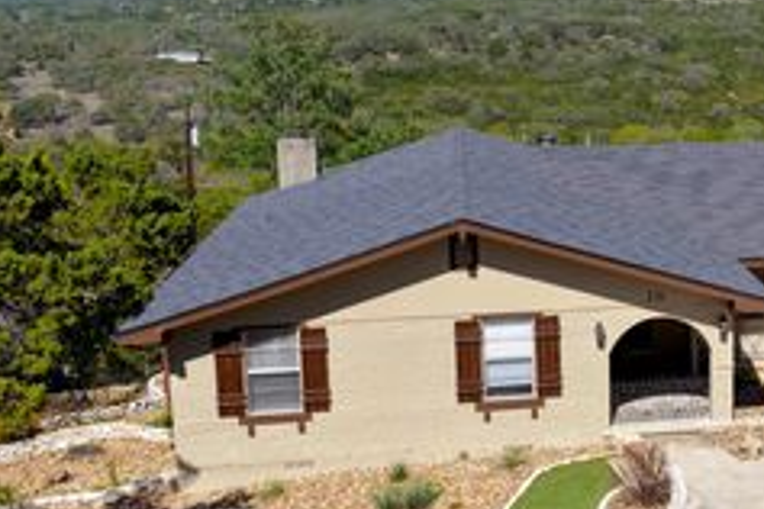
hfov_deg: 31.6
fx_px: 1252
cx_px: 745
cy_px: 227
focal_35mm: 59
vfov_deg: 23.0
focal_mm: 14.45
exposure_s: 1/2500
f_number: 2.8
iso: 125
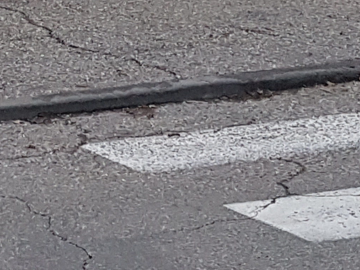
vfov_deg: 13.1
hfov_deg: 18.7
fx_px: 1071
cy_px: -196
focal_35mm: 103
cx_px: 25
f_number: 1.7
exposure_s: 1/33
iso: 160
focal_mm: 4.2
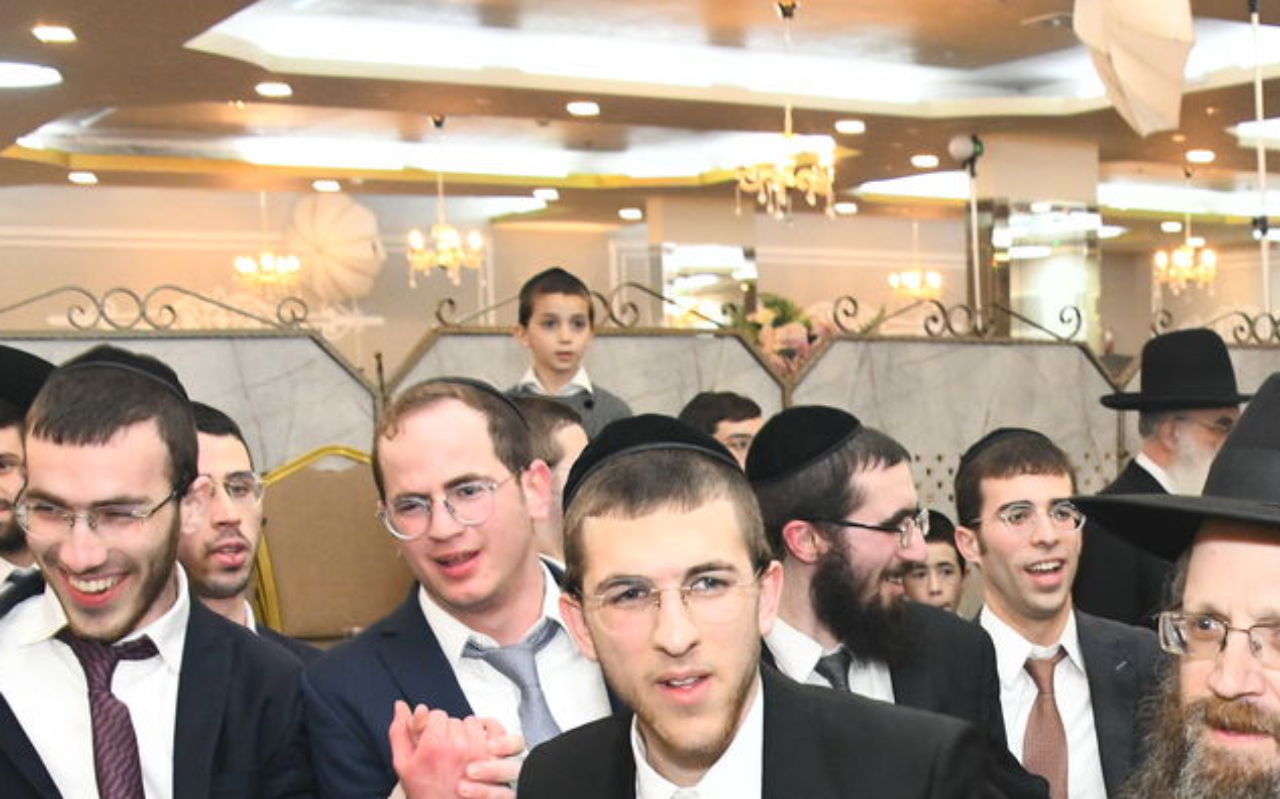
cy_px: 923
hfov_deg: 31.0
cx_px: 1157
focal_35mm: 63
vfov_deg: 19.6
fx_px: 2197
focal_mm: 28
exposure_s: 1/160
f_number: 5.6
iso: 3200
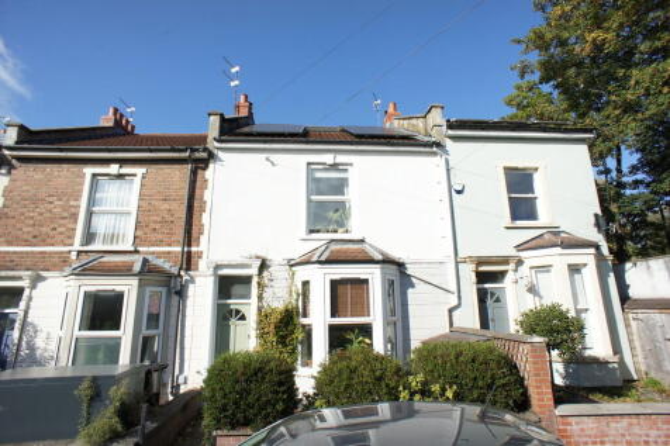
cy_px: 223
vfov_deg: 53.1
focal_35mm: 24
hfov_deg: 73.8
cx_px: 335
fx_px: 446
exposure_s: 1/500
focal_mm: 16
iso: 200
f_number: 6.3
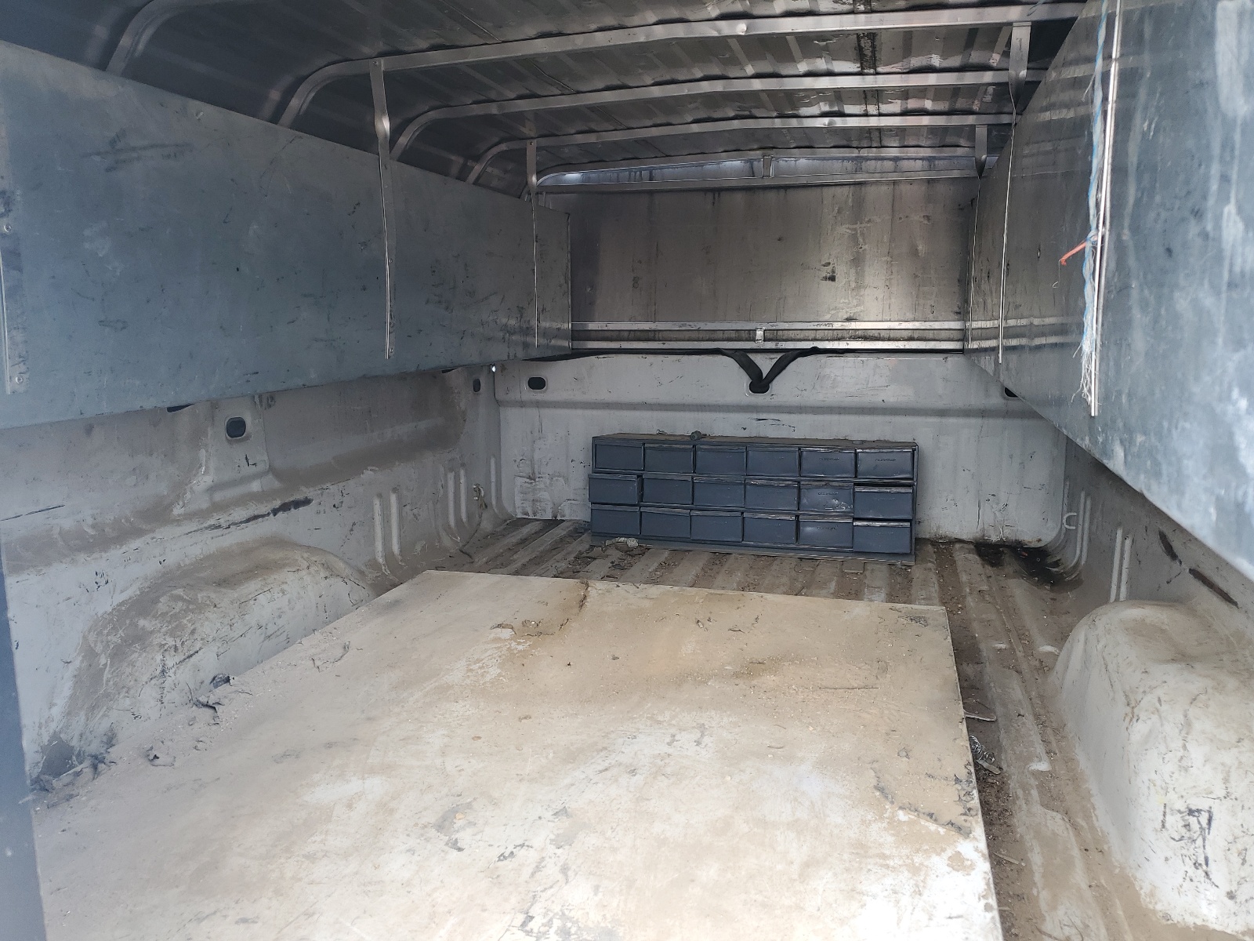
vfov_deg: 53.1
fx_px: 942
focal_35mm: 26
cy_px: 470
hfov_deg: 67.3
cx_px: 627
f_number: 1.5
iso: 50
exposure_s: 1/161
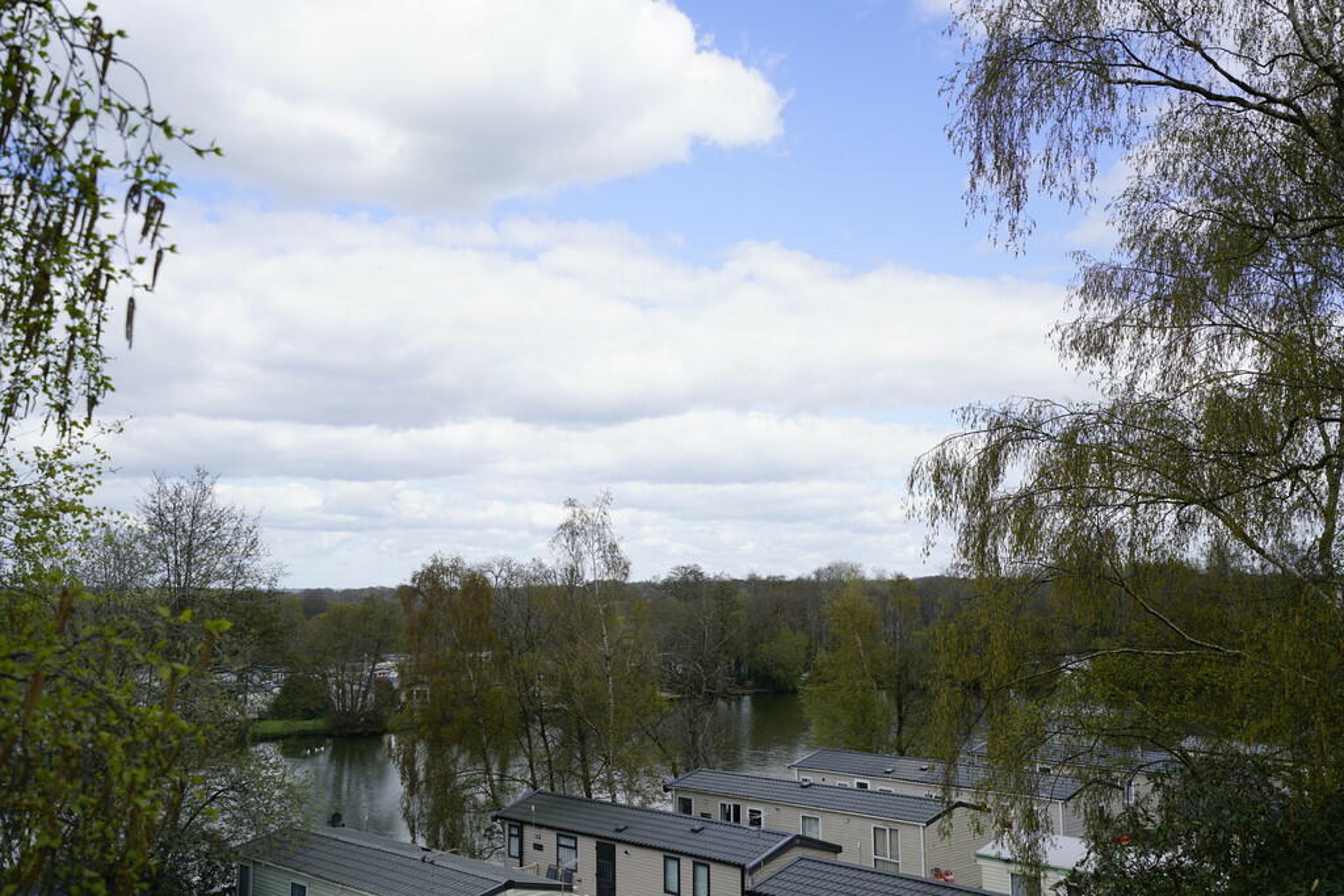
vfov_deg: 37.9
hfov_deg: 54.4
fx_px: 1307
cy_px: 448
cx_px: 672
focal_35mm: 35
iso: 100
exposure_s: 1/320
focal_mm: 35
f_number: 6.3
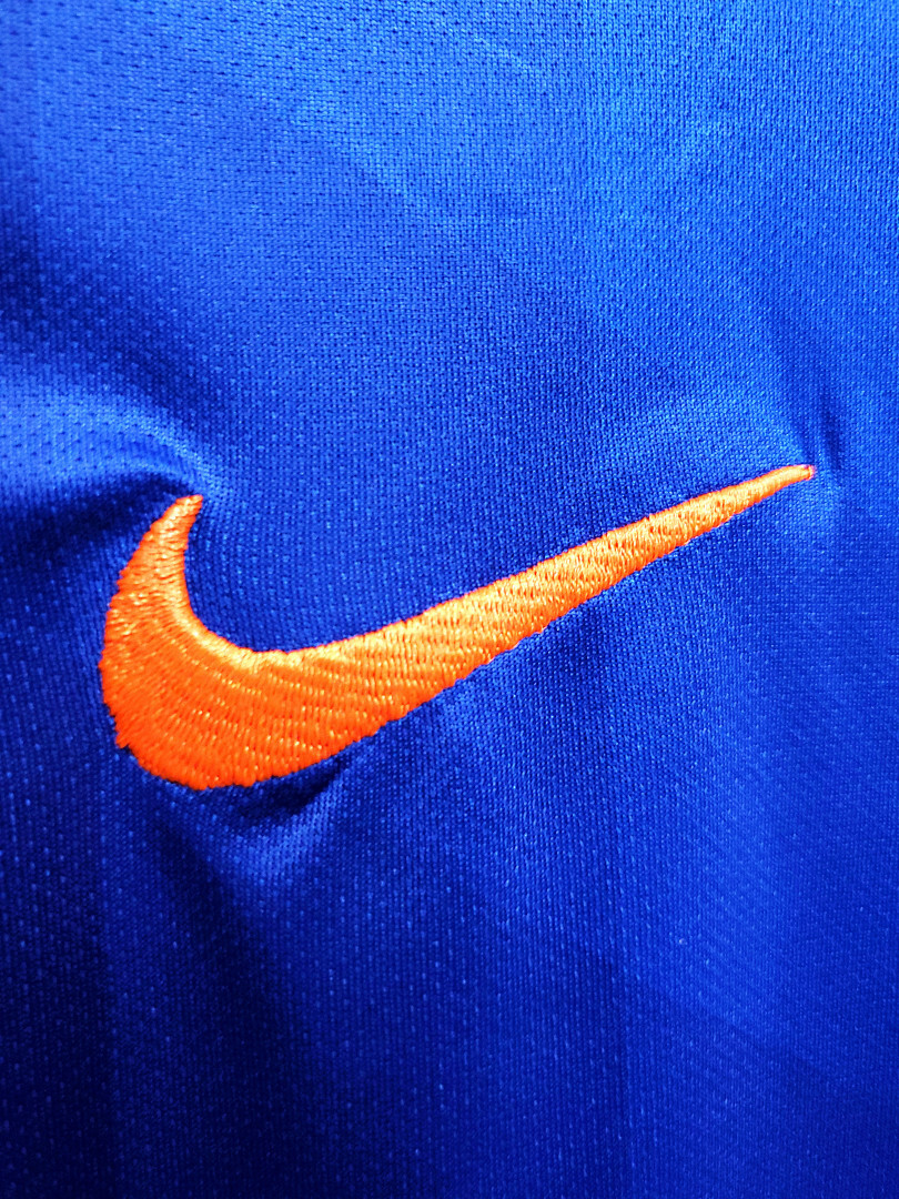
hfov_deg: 53.1
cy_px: 600
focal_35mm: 26
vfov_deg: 67.3
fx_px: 900
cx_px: 450
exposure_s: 1/15
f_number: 1.5
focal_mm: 4.3
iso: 200
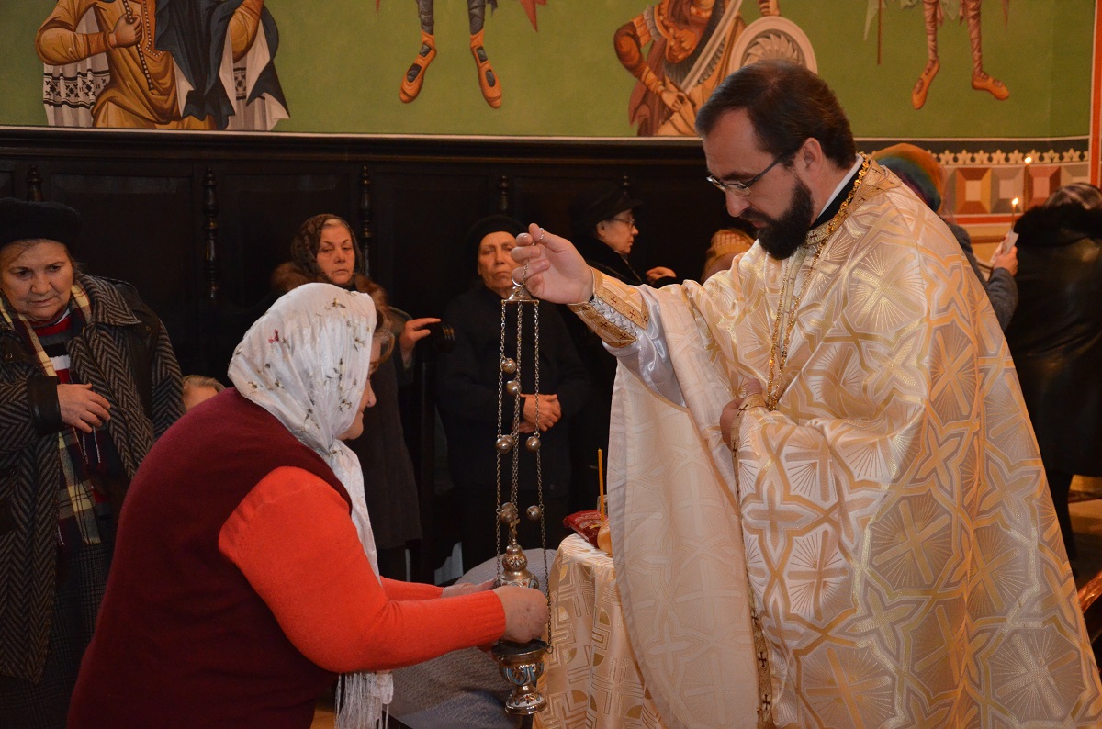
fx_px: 1924
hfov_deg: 32.0
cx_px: 551
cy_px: 364
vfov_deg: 21.5
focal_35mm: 63
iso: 3200
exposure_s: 1/60
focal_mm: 42
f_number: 4.8
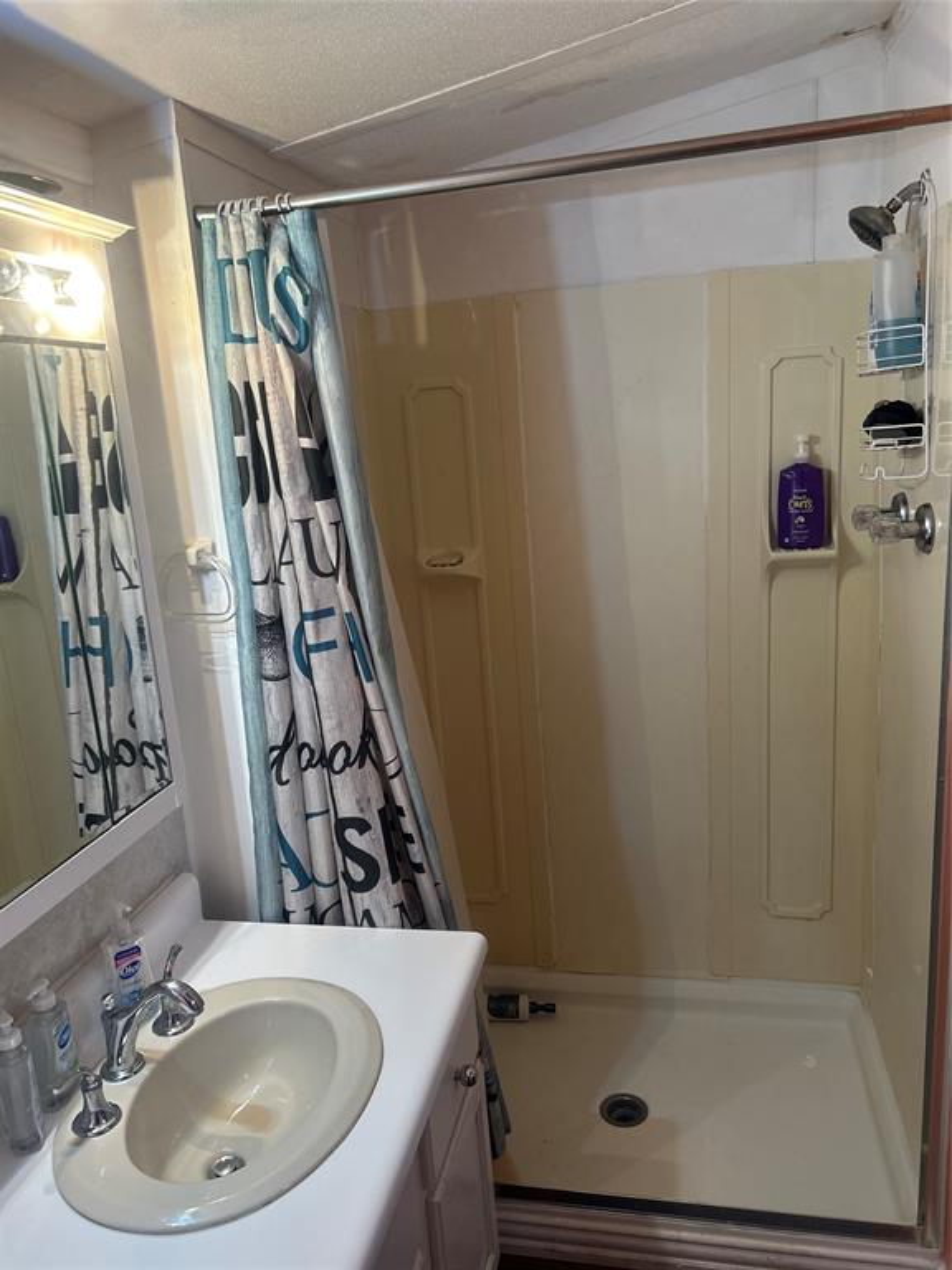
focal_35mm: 26
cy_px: 635
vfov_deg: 67.3
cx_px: 476
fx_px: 953
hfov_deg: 53.1
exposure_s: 1/60
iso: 100
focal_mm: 5.7
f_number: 1.5
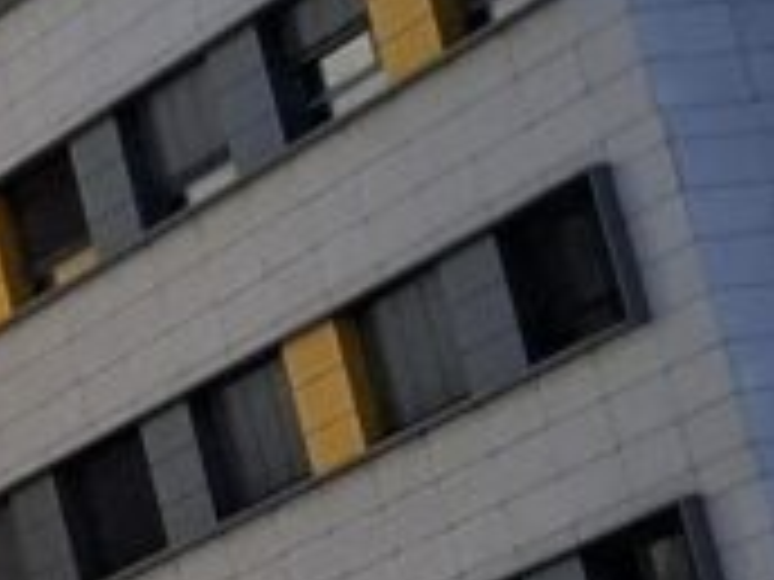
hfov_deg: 13.8
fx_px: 3063
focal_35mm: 137
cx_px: -279
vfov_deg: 10.8
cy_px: 247
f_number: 1.8
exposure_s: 1/2000
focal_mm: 5.54
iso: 50
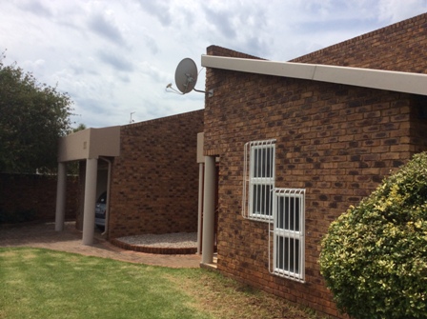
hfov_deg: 56.9
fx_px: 394
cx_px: 214
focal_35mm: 32
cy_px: 160
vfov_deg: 44.1
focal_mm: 3.3
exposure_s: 1/2725
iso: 32
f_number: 2.4
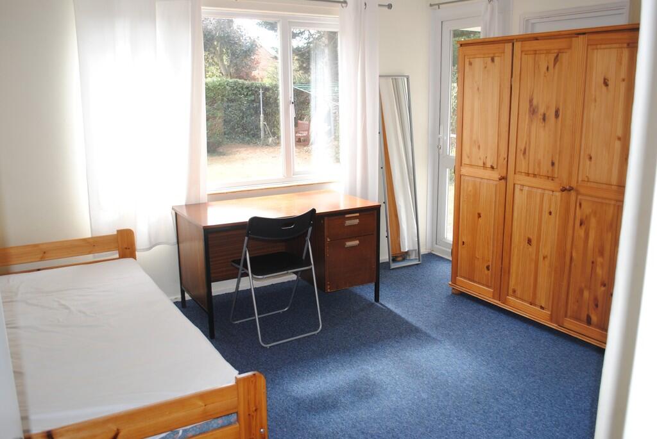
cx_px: 328
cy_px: 220
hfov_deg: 61.9
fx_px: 548
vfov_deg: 43.7
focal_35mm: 30
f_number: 3.8
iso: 200
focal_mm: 20
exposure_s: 1/100
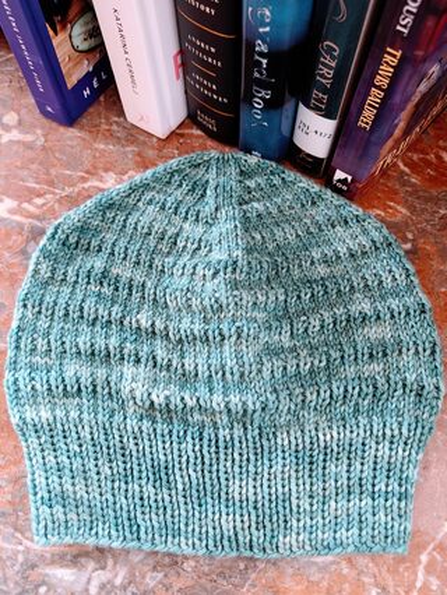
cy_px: 298
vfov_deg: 71.6
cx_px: 224
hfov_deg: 56.9
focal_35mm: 24
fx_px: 413
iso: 1385
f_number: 1.68
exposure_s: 1/57.6
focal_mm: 6.9
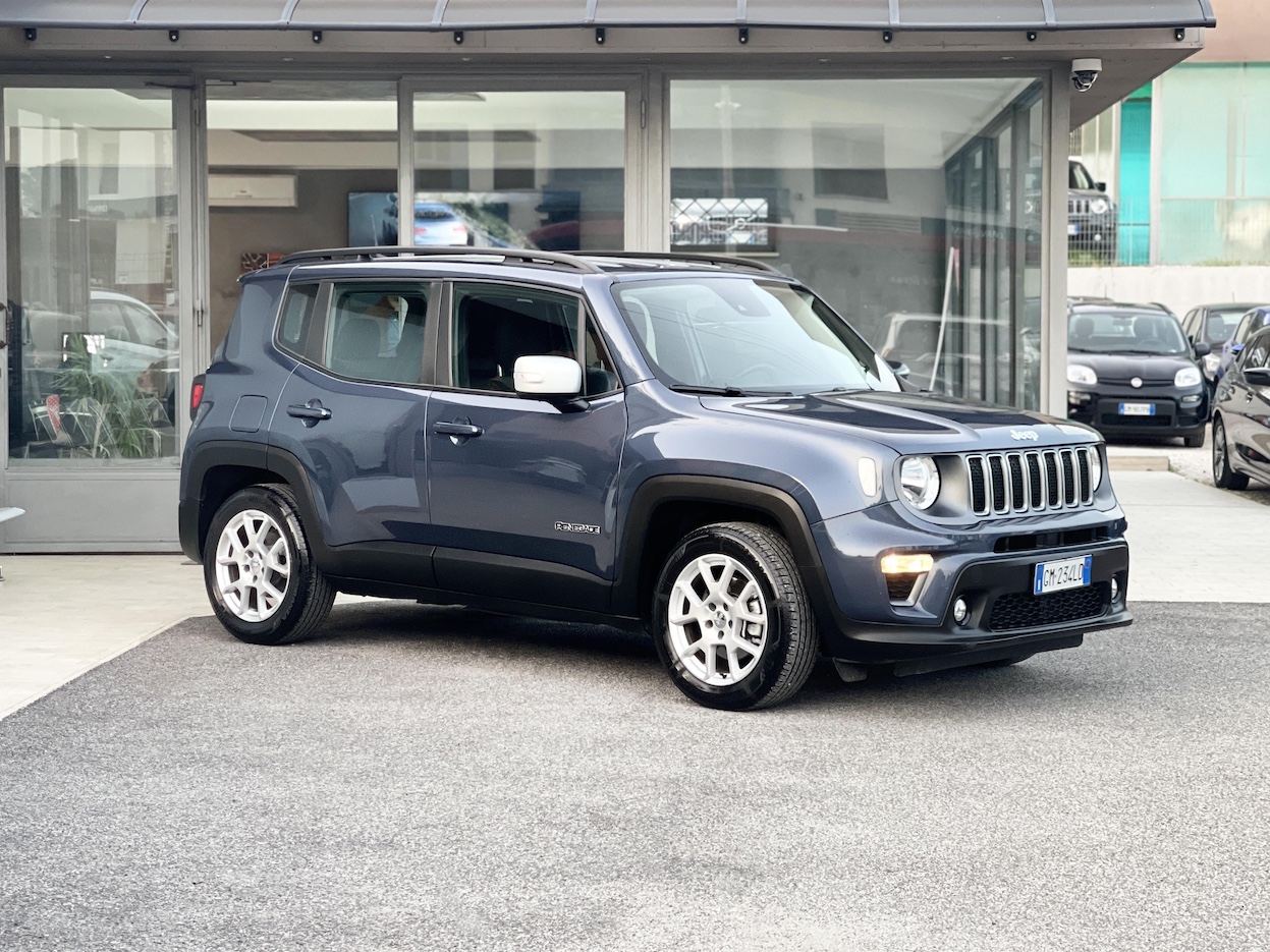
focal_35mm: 64
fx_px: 2348
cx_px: 635
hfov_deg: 30.3
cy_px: 476
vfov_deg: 22.9
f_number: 2.2
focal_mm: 7.5
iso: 160
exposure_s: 1/121
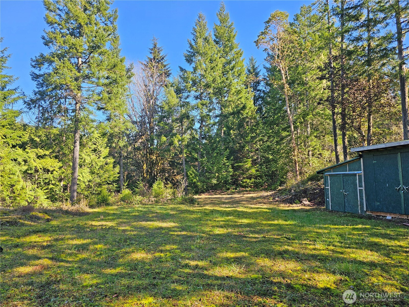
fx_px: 272
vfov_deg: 58.9
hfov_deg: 73.9
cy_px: 154
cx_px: 204
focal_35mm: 23
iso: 12
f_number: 1.7
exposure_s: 1/120
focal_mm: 6.3
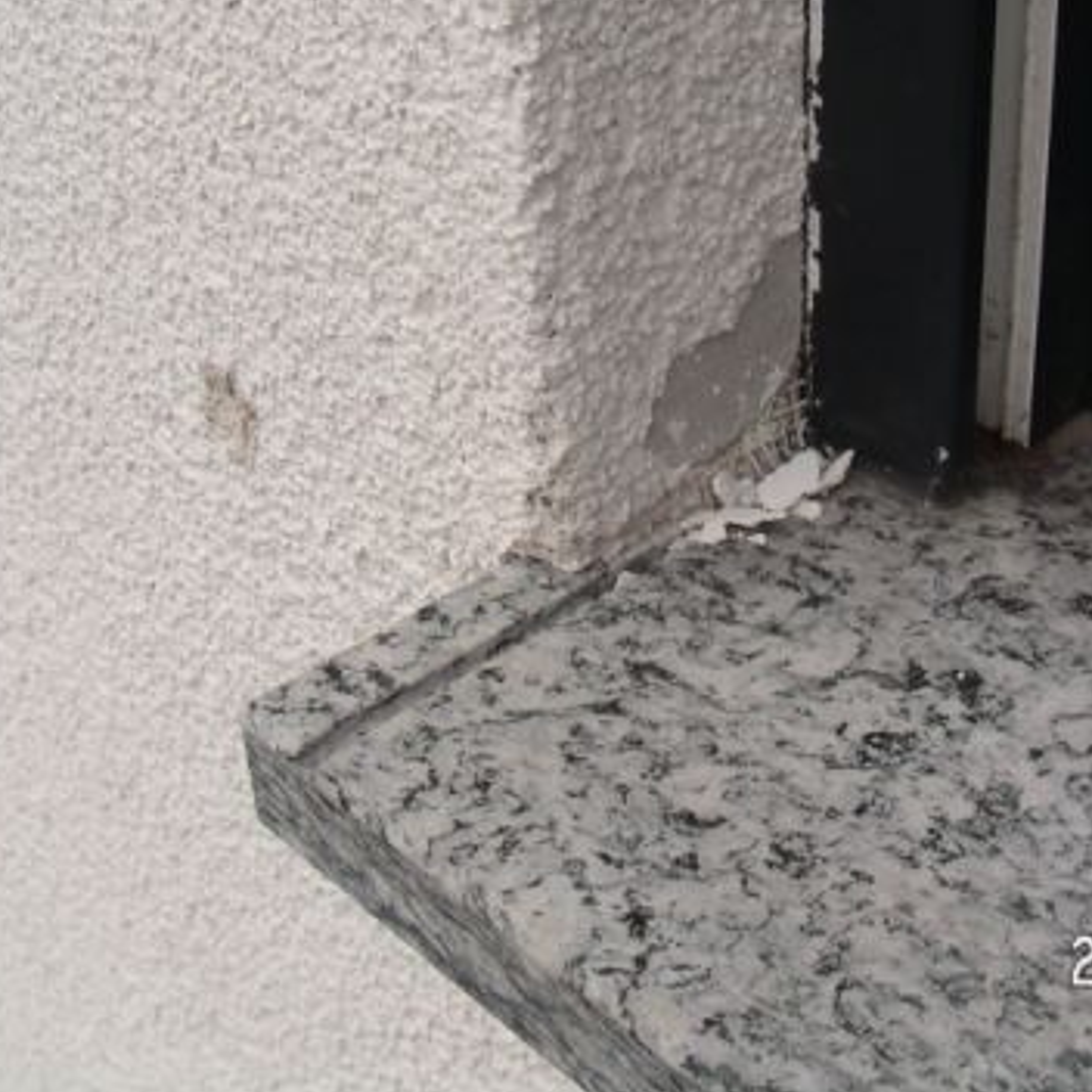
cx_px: 552
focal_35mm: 61
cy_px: 372
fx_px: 2177
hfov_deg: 28.2
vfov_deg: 28.0
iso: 50
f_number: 2.8
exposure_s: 1/380
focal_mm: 6
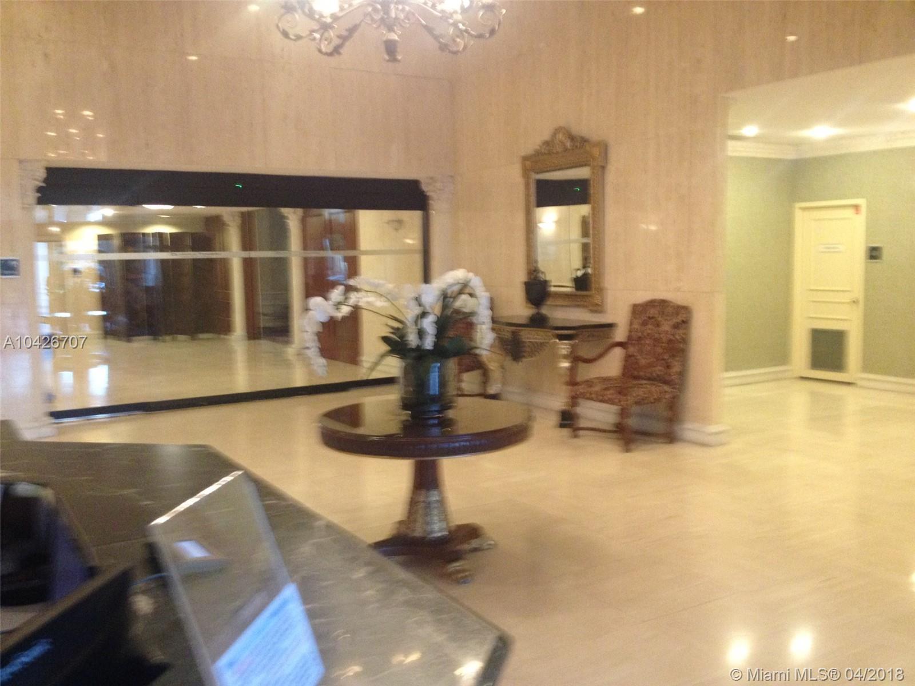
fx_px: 925
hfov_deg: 52.6
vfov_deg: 40.7
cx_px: 458
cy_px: 343
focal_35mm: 35
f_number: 2.4
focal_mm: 4.28
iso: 320
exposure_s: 1/20
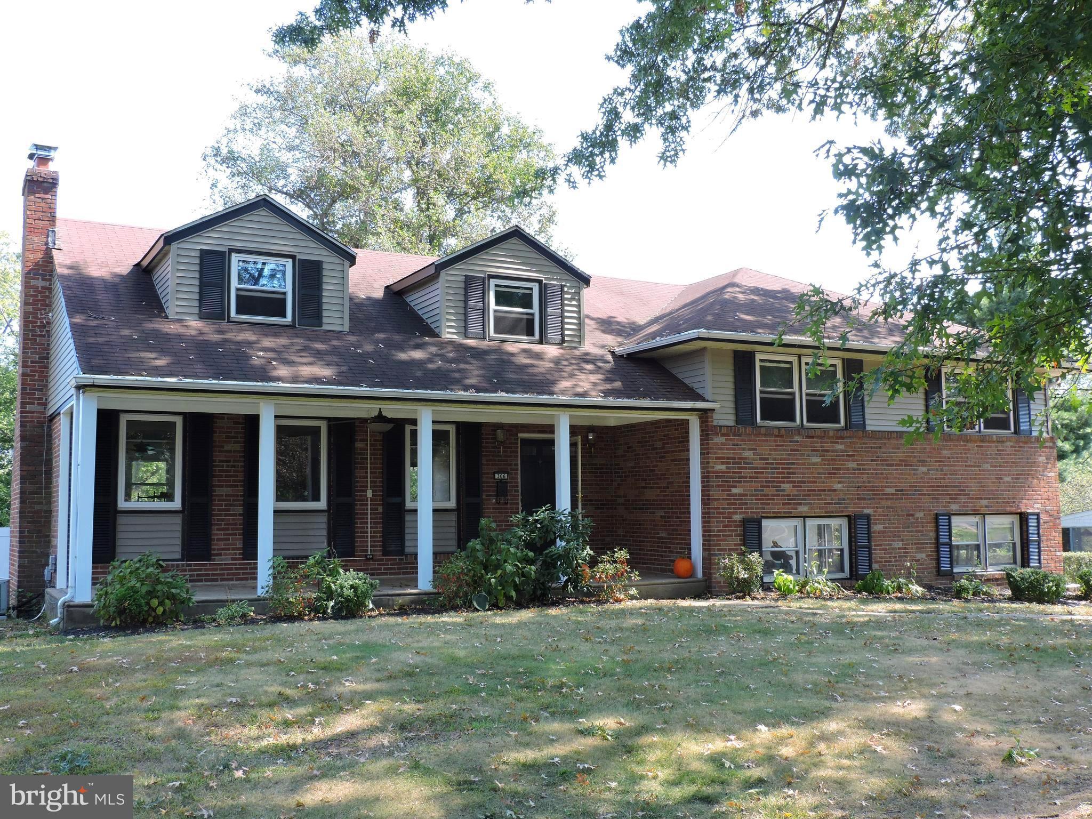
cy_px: 410
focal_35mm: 35
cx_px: 546
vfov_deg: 40.7
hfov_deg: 52.6
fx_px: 1104
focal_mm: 6.2
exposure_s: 1/160
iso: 100
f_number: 3.3
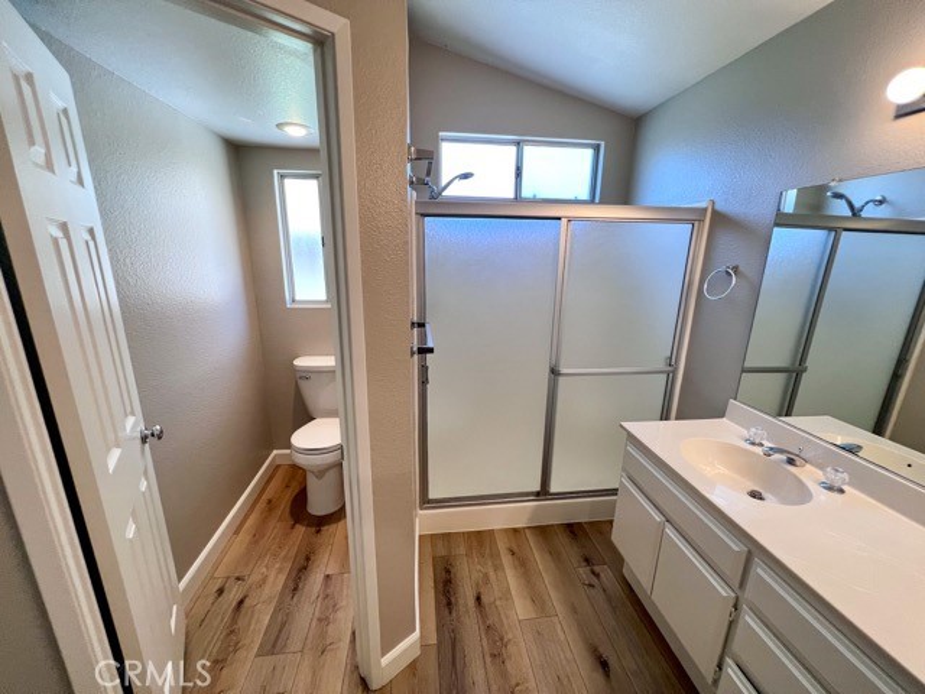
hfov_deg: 106.2
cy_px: 347
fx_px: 347
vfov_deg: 89.9
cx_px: 462
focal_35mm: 13
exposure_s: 1/120
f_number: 1.8
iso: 125
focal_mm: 1.57
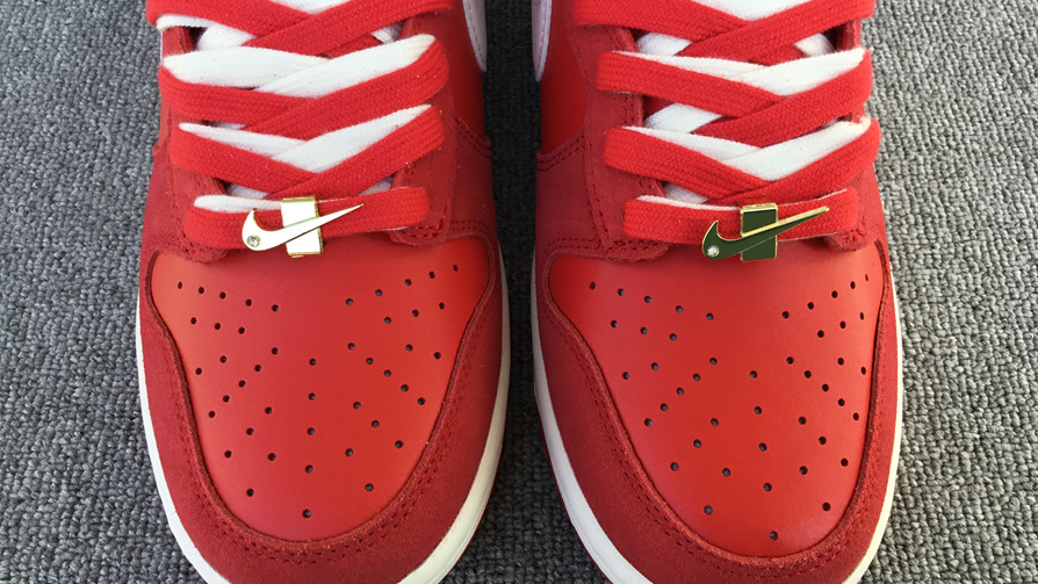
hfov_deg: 58.0
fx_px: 936
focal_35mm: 34
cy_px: 300
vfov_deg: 34.7
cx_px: 520
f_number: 2.4
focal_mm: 3.3
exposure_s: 1/186
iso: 25
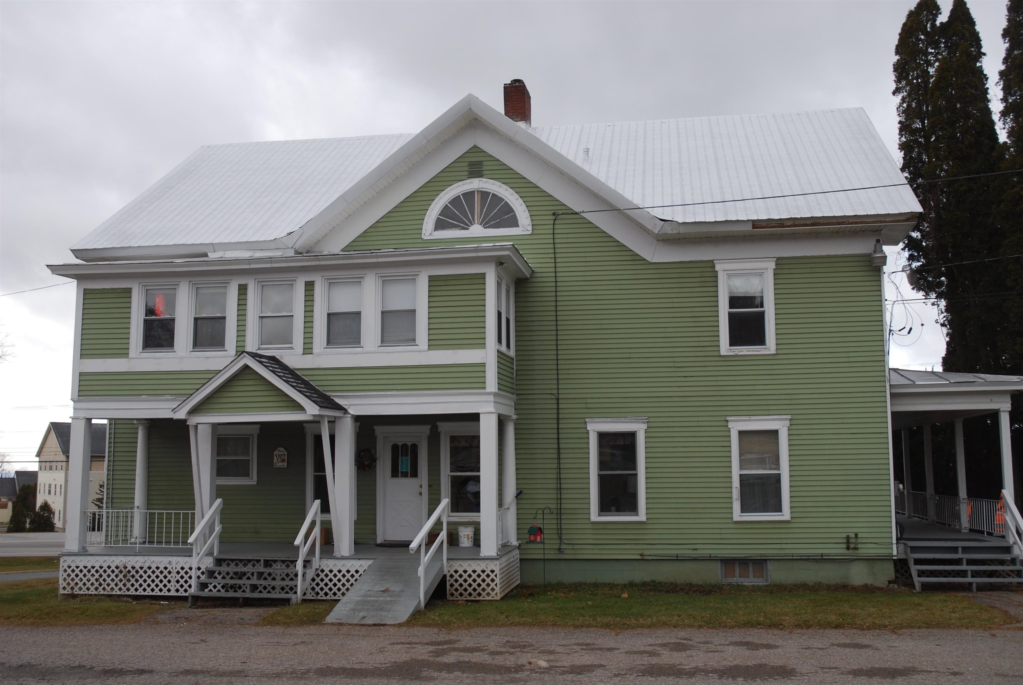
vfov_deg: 37.0
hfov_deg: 53.1
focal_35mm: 36
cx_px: 512
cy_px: 342
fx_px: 1024
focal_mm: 24
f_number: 5.6
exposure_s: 1/125
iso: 140
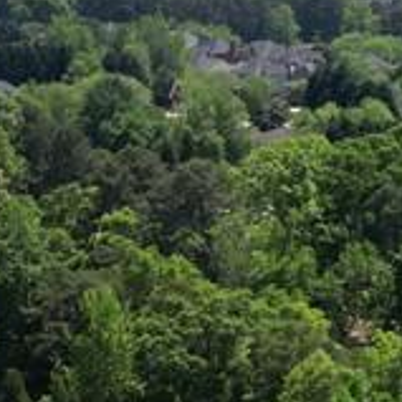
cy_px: 533
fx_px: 1800
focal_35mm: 137
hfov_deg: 11.6
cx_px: 776
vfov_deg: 12.3
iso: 100
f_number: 1.7
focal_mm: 6.72
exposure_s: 1/2500
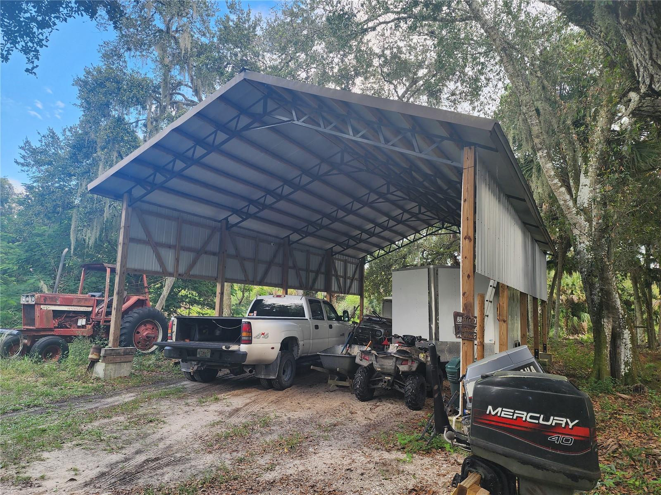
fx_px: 439
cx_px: 330
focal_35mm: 23
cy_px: 248
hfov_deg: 73.9
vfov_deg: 58.9
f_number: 1.8
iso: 32
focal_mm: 6.4
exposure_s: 1/180
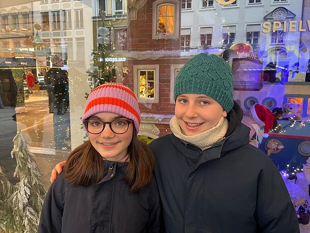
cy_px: 116
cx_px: 155
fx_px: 233
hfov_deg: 67.3
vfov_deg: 53.1
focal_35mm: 26
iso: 125
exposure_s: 1/50
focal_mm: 5.1
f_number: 1.6
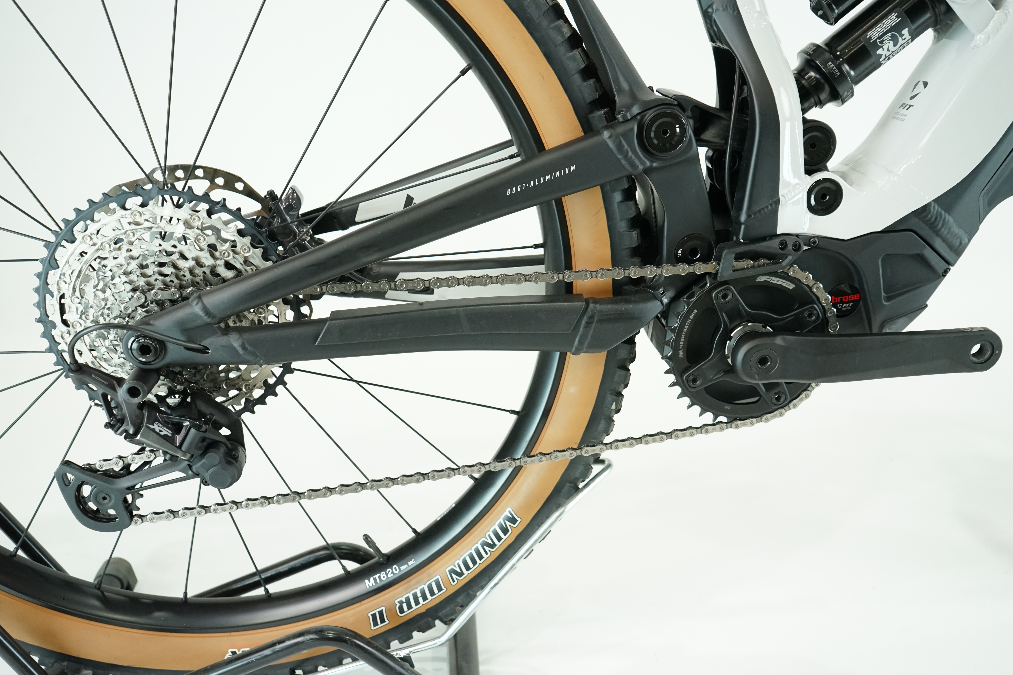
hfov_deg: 60.3
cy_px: 338
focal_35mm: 31
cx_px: 506
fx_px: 872
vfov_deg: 42.3
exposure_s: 1/200
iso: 2500
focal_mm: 31
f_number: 5.6
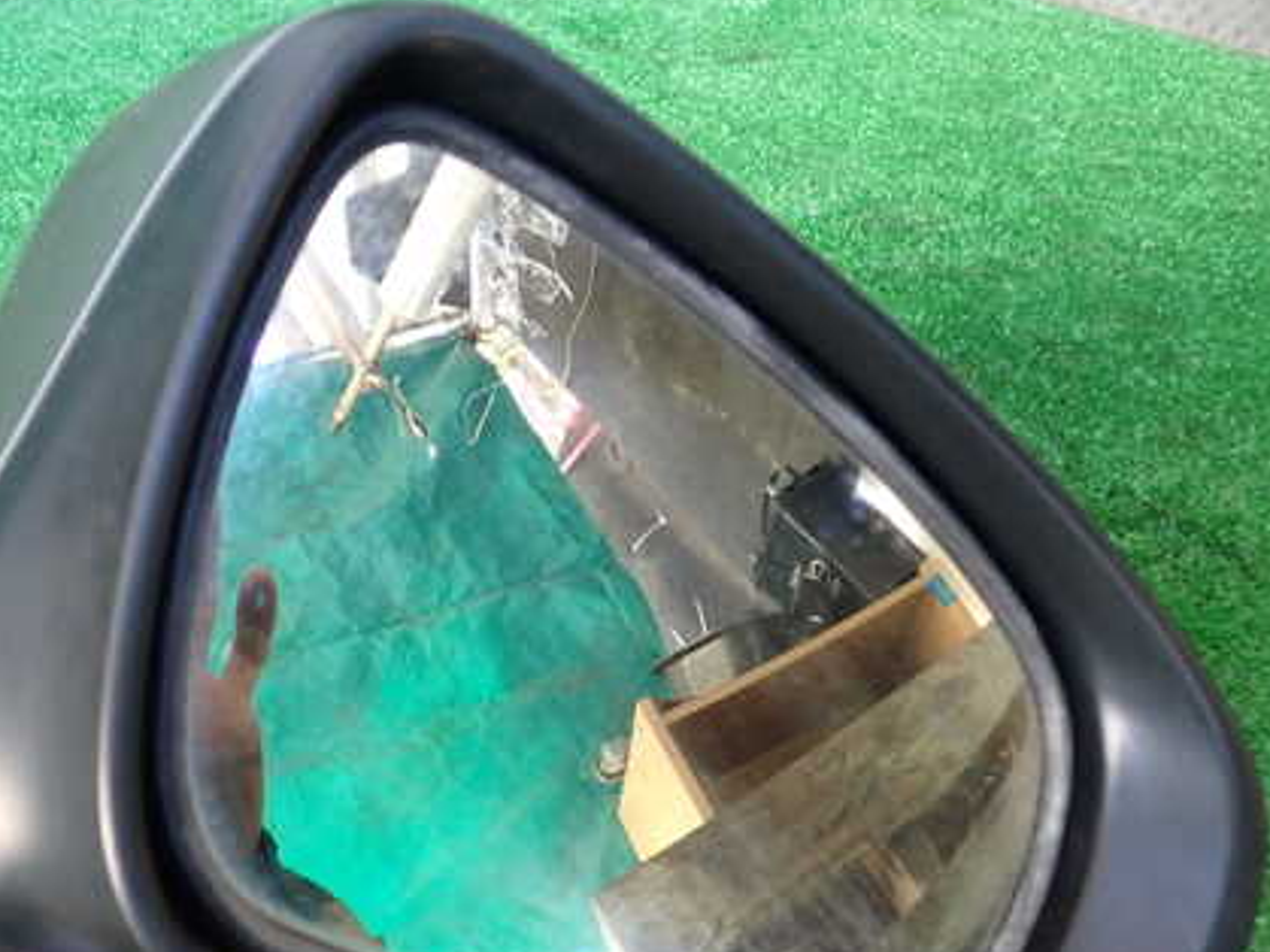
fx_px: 1577
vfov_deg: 33.4
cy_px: 609
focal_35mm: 43
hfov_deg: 43.8
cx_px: 564
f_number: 2.3
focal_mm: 5.4
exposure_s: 1/30
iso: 200
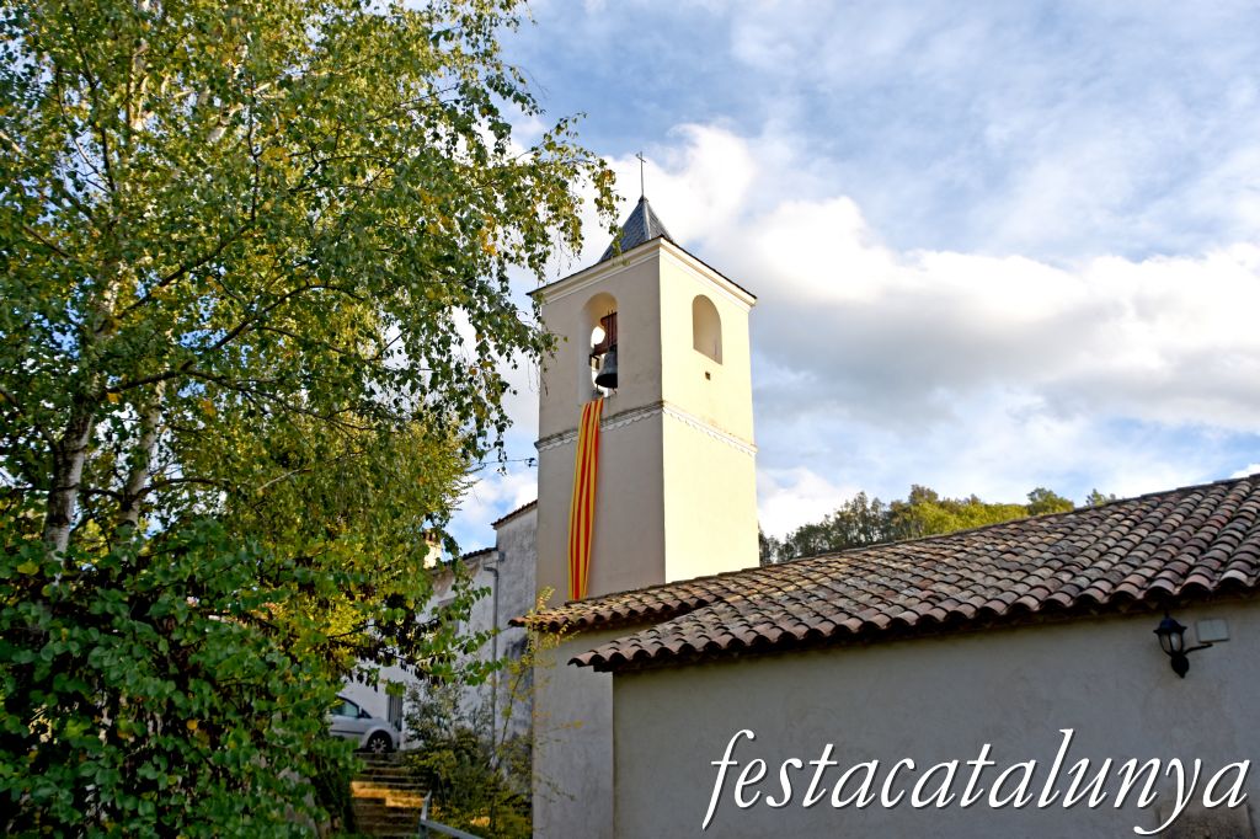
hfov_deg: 57.2
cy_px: 420
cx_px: 630
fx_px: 1155
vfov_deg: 39.9
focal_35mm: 33
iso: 100
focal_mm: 22
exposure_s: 1/250
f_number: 6.3
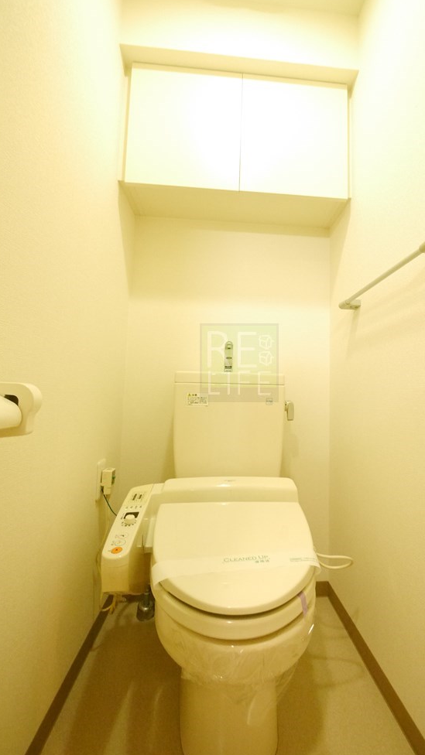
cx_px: 239
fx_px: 321
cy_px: 363
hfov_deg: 66.8
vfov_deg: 99.3
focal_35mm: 16
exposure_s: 1/40
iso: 3200
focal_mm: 7
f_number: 4
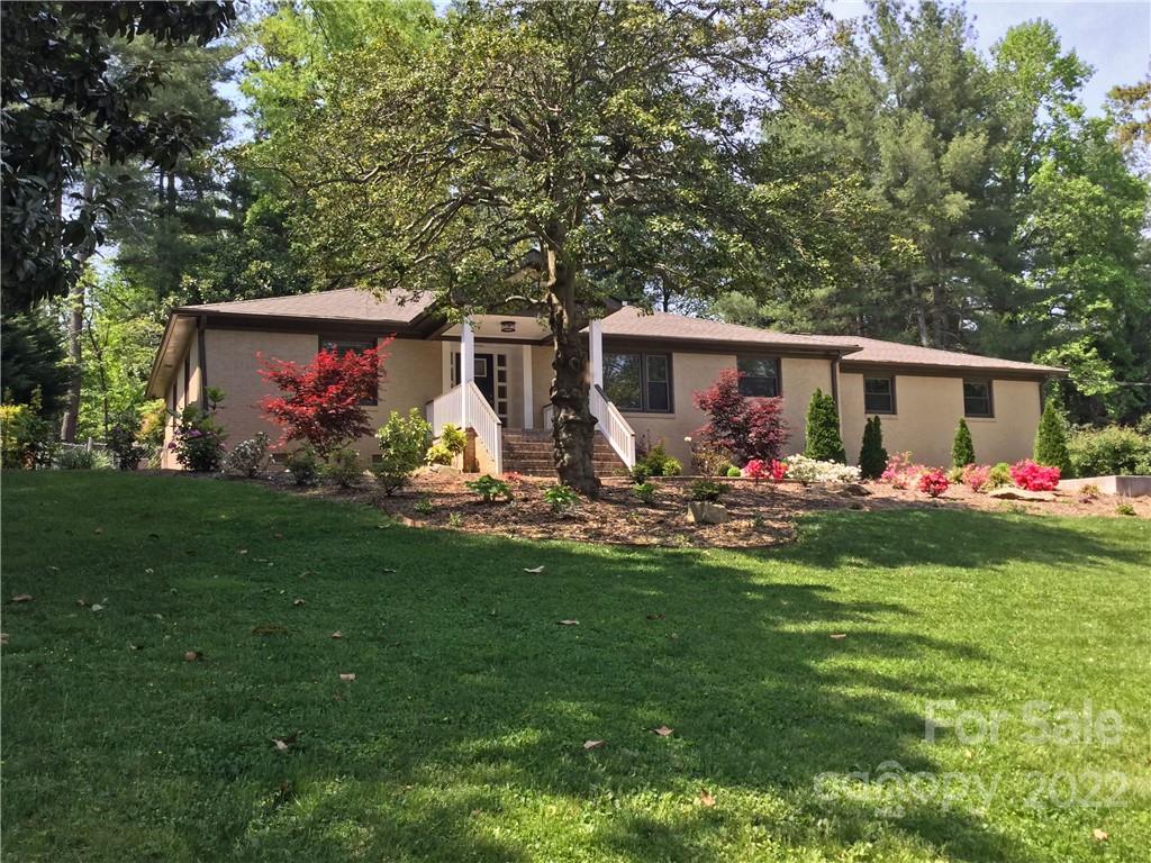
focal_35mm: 31
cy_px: 432
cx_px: 576
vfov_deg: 45.4
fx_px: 1031
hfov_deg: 58.4
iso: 25
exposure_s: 1/369
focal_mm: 3.3
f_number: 2.4
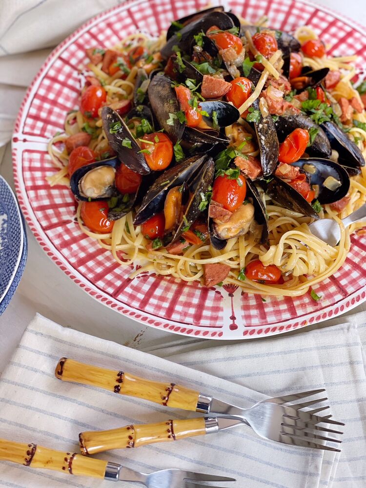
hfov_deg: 28.0
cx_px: 183
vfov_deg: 36.8
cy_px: 244
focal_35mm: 52
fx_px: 733
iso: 160
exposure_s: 1/122
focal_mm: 6
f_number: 2
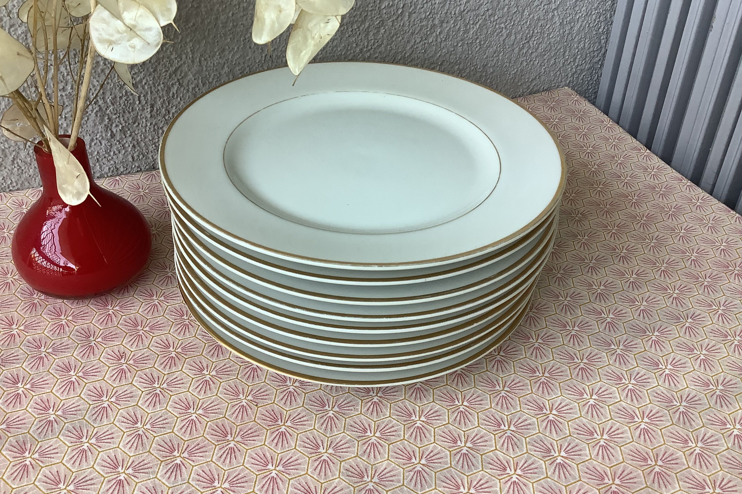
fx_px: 680
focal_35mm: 33
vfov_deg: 40.0
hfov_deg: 57.2
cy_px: 247
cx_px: 363
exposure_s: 1/120
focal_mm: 3.3
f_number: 2.4
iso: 100
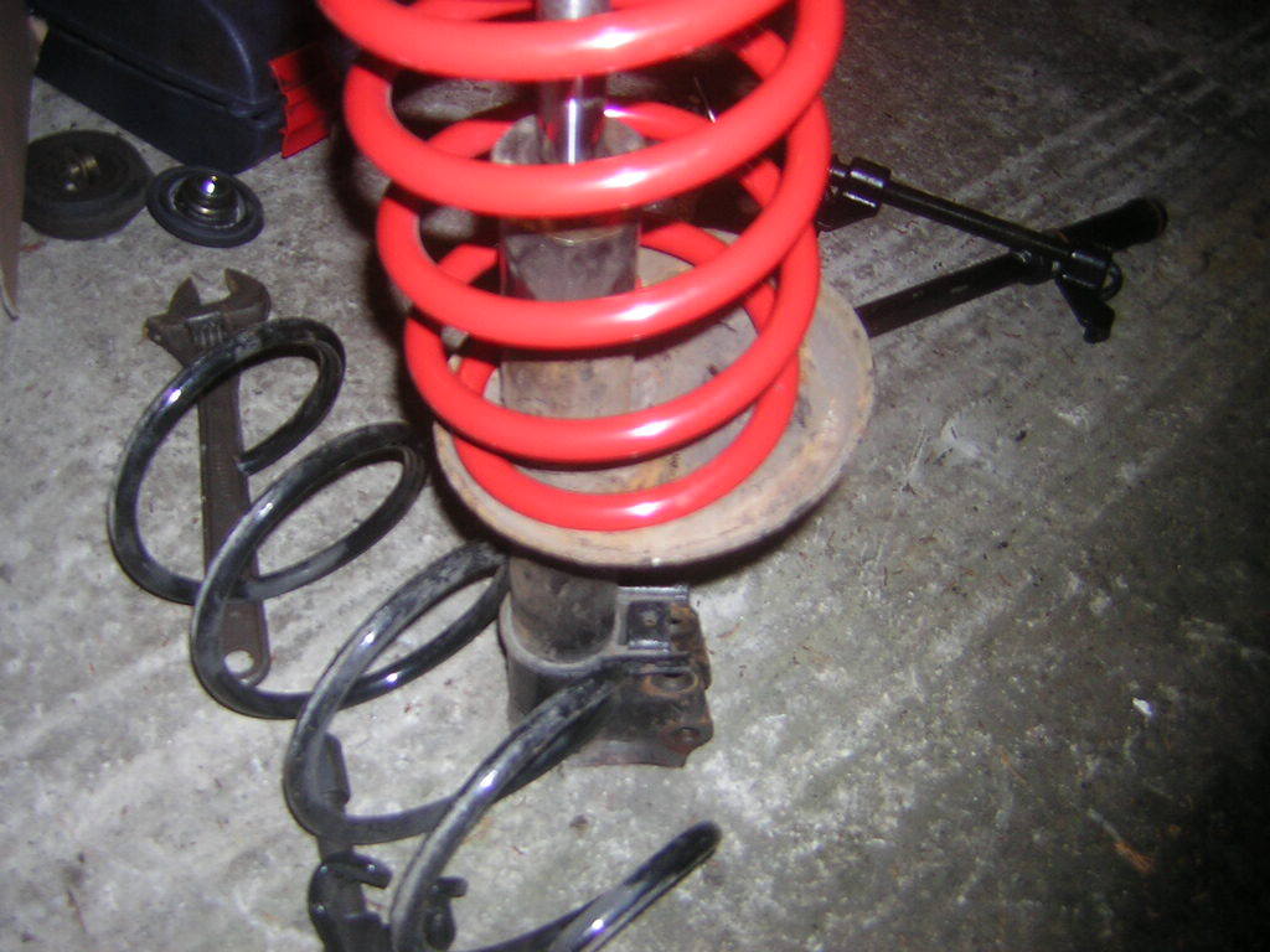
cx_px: 635
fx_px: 1321
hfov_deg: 51.4
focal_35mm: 36
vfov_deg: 39.7
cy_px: 476
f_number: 2.6
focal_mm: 4.7
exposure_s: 1/60.1
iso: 50
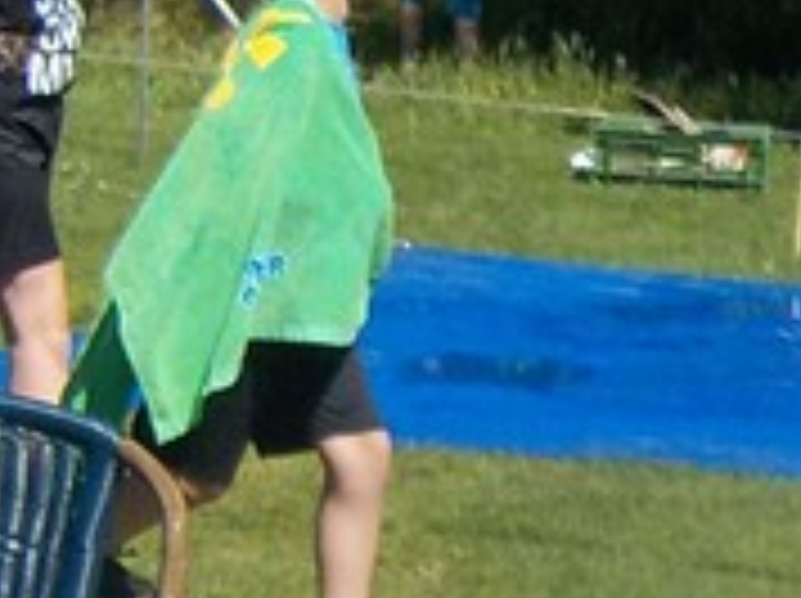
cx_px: -1030
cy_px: -81
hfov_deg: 10.2
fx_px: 3998
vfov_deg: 8.5
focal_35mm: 173
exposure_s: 1/1250
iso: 125
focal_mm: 4.1
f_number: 3.3
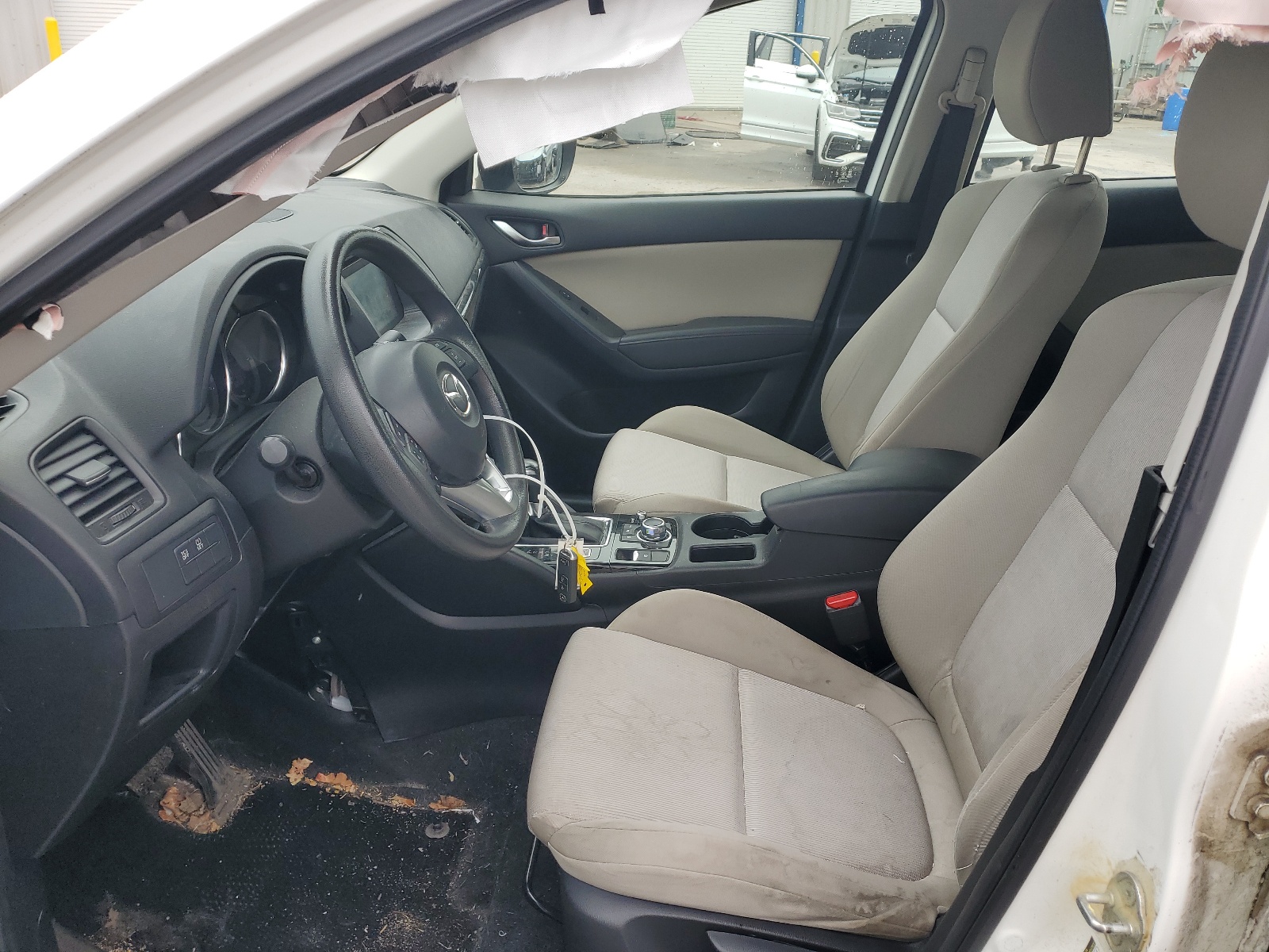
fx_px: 953
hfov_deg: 67.3
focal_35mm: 26
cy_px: 476
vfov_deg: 53.1
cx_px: 634
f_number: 1.5
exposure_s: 1/625
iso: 50
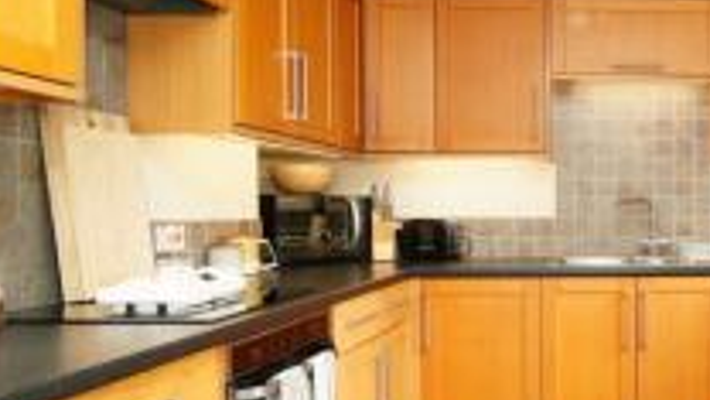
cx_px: 669
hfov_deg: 48.1
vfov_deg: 32.8
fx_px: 678
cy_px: 224
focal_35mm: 36
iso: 400
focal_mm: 10
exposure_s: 1/160
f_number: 4
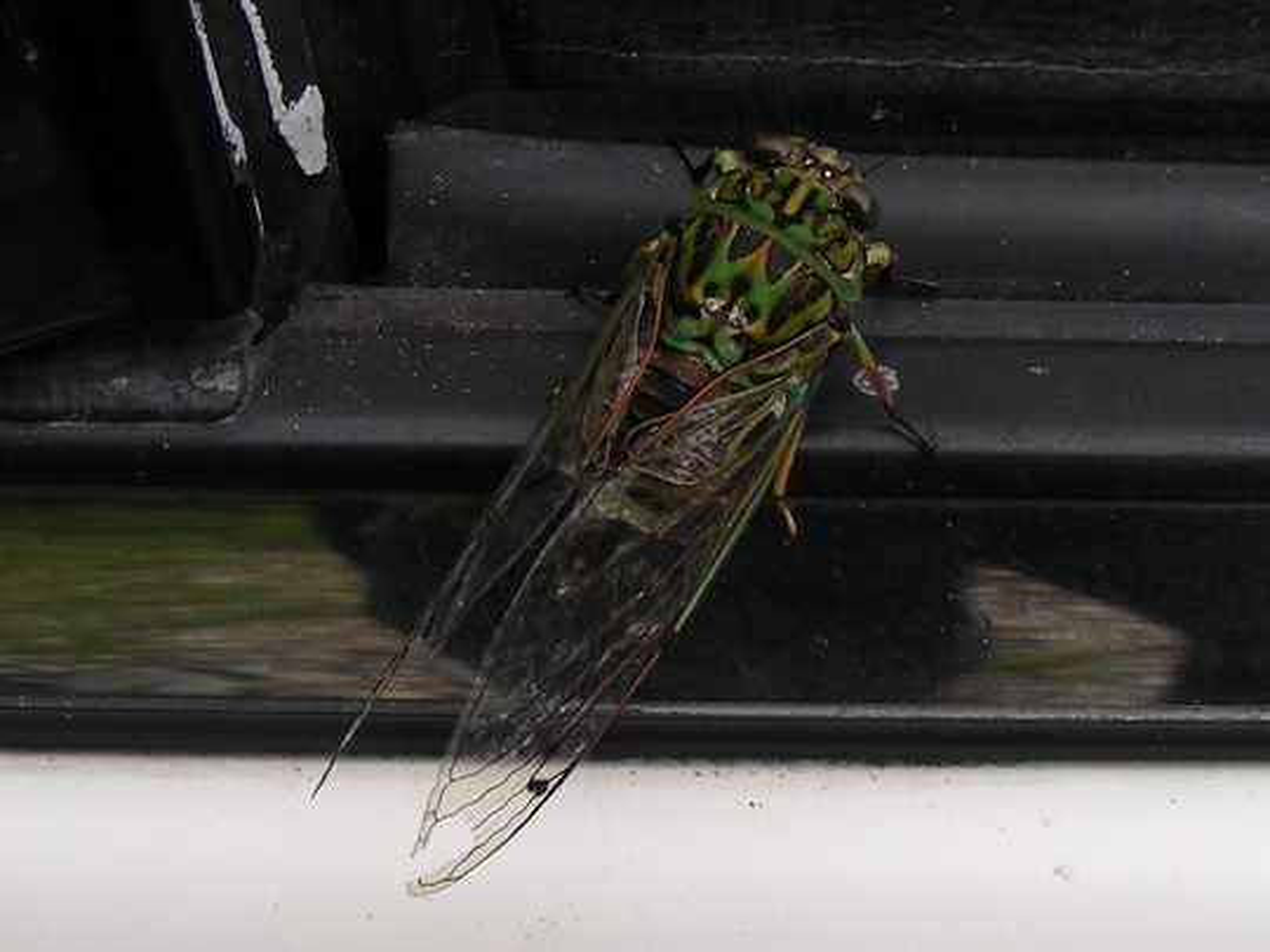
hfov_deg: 49.0
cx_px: 635
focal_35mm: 38
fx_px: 1394
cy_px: 476
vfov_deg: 37.7
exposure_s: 1/118
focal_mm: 6.3
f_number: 3.5
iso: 50
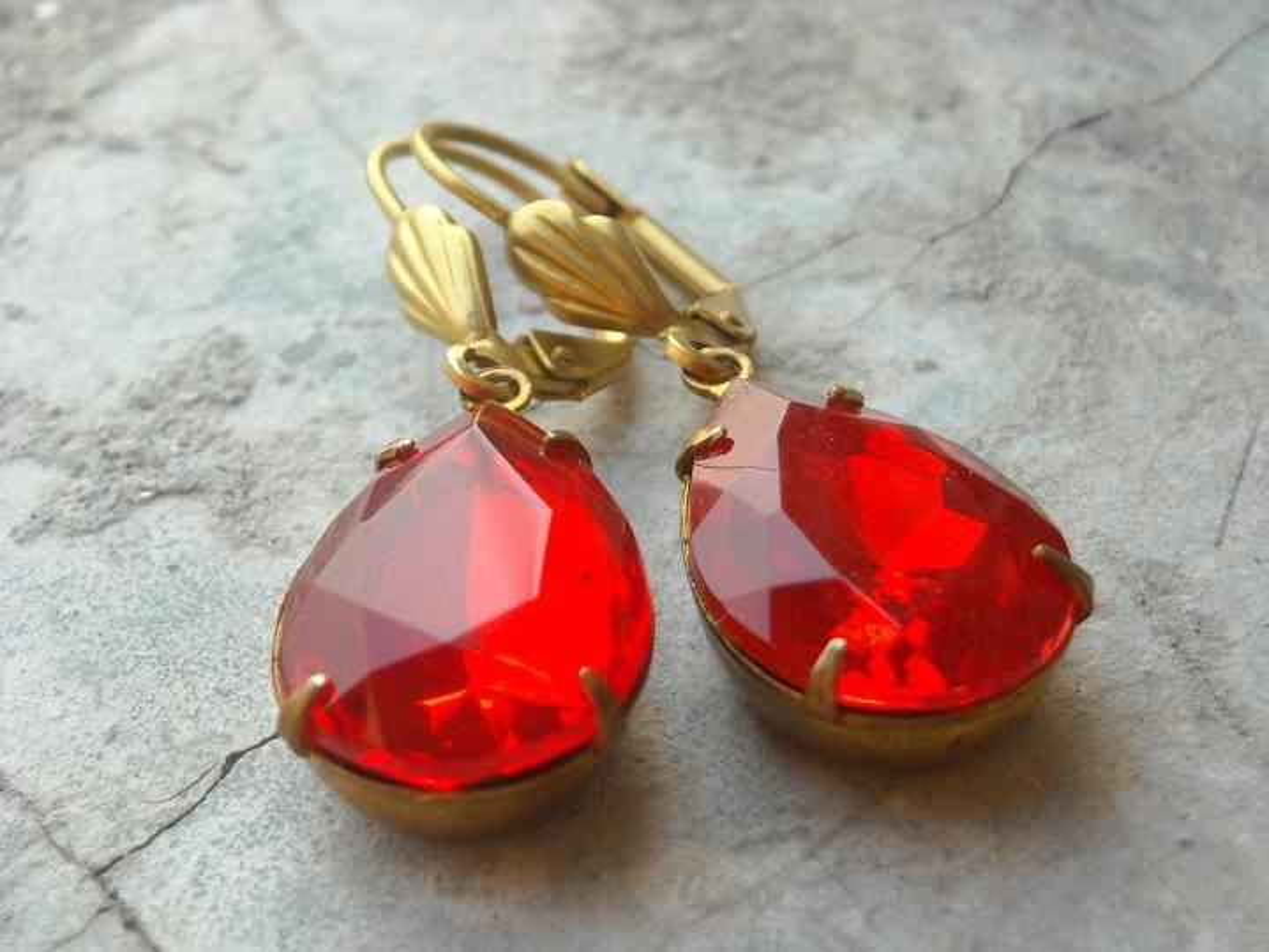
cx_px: 634
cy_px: 476
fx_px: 3849
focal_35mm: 105
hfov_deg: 18.7
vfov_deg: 14.1
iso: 237
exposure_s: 1/125
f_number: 4.7
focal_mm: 17.1
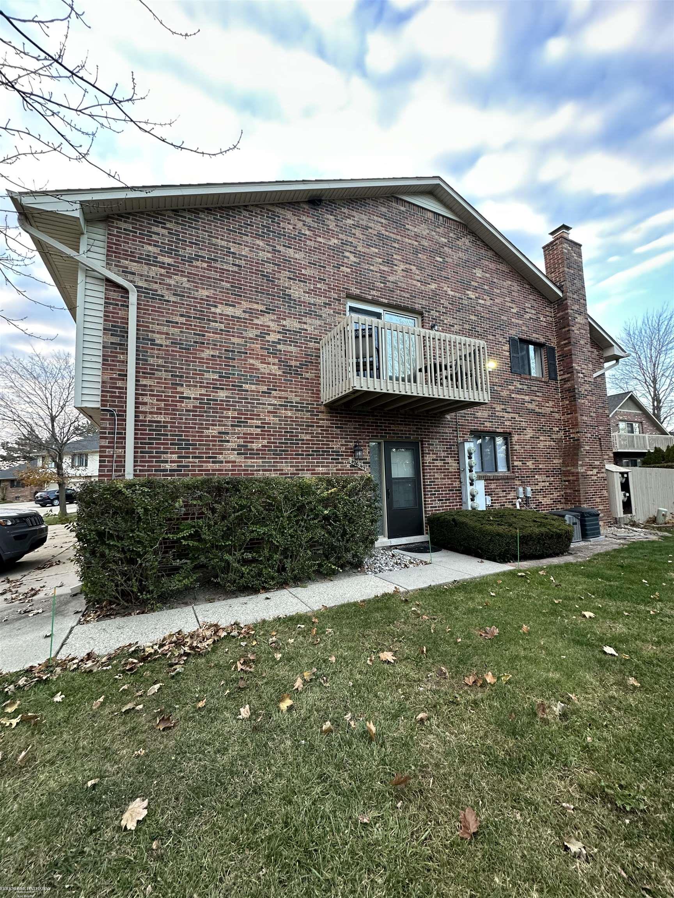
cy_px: 449
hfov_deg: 85.7
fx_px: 363
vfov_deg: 102.1
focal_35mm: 14
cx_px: 337
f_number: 2.2
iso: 160
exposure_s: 1/60
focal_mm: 2.22
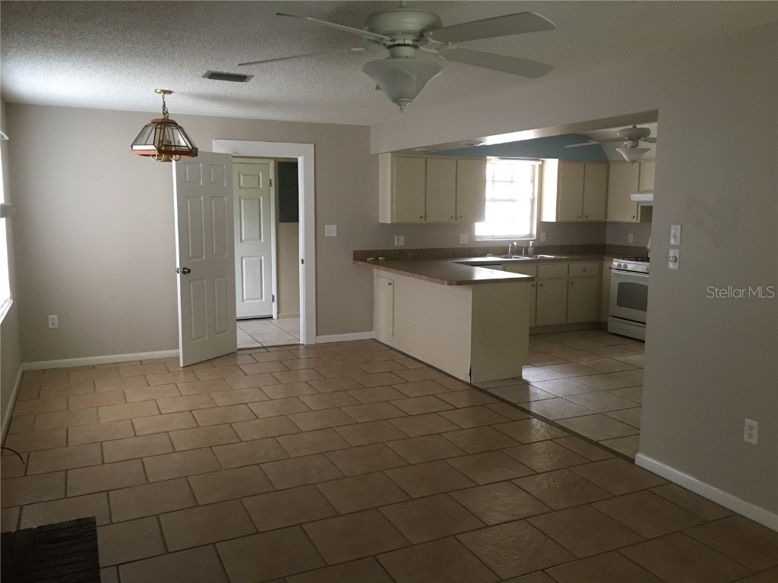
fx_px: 652
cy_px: 292
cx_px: 389
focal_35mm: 29
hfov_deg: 61.7
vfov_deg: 48.2
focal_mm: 4.15
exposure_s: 1/10
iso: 80
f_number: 2.2
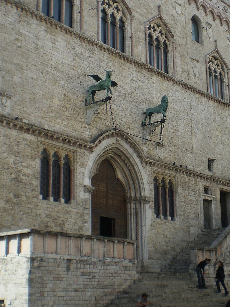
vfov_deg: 31.1
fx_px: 549
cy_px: 122
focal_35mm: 62
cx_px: 136
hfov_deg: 23.6
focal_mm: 6.3
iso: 50
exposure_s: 1/250
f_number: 4.6
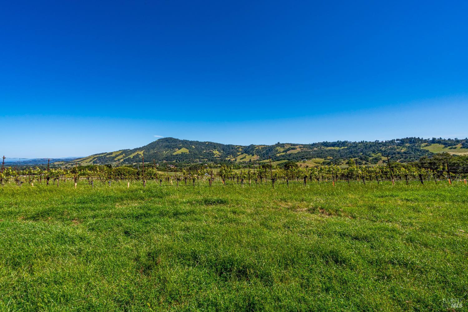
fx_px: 208
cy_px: 156
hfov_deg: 96.7
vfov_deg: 73.7
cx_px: 234
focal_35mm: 16
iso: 320
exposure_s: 1/500
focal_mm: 16
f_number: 11
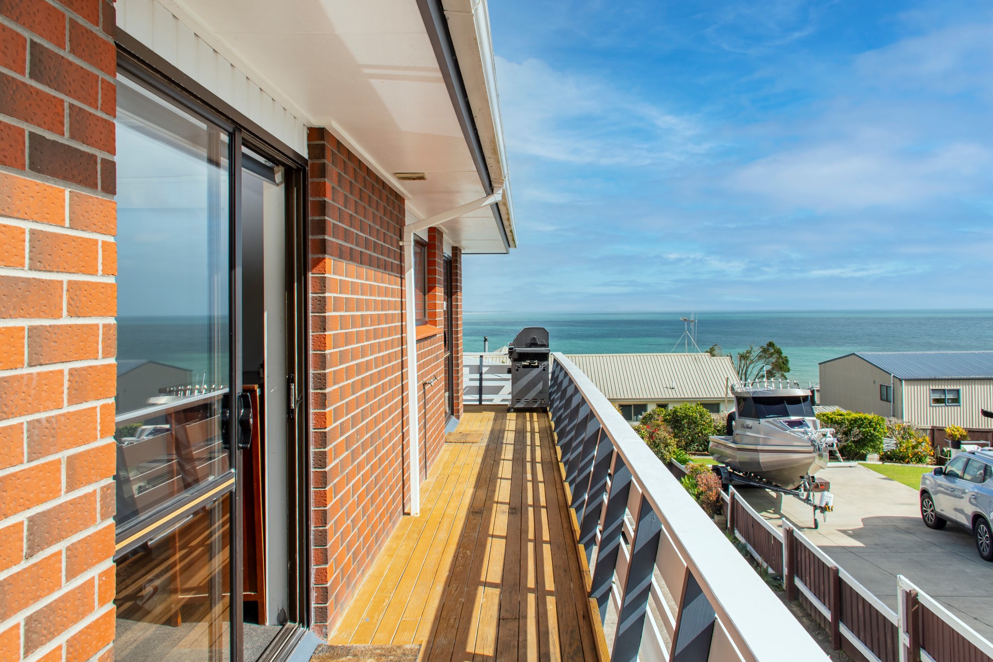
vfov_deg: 46.4
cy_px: 331
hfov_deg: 65.5
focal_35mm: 28
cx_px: 497
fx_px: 772
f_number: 7.1
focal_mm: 18
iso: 250
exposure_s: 1/640
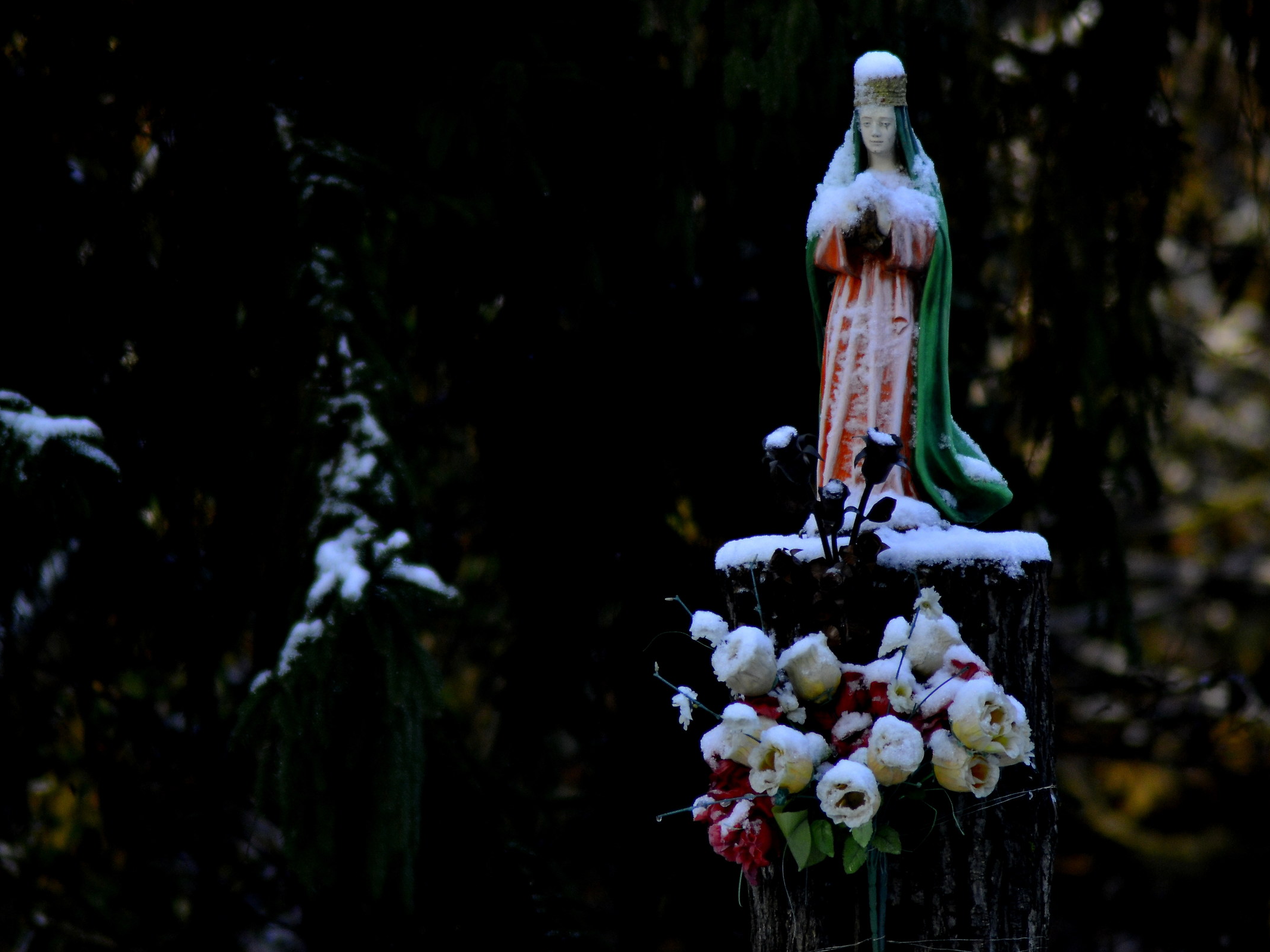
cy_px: 476
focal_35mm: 488
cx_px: 609
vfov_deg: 3.0
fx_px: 17904
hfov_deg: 4.1
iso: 400
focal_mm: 300
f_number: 5.6
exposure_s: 1/400
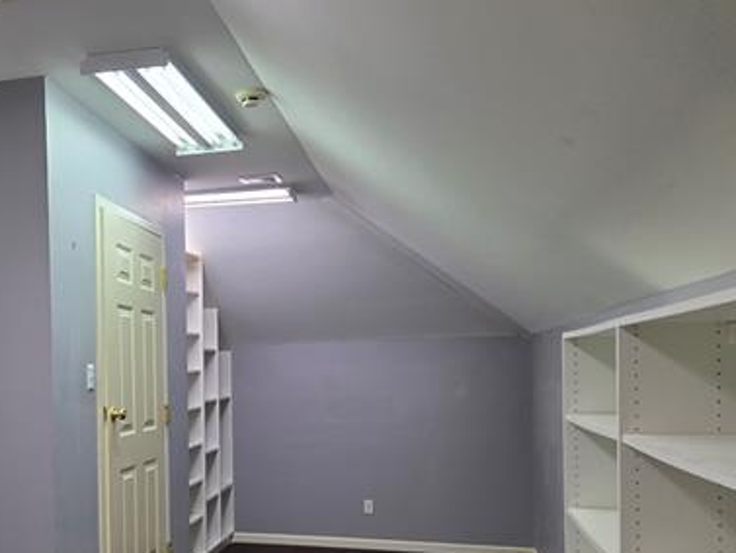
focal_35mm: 39
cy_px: 391
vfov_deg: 36.3
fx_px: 829
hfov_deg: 46.2
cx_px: 189
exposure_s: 1/120
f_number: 1.8
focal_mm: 5.4
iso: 100
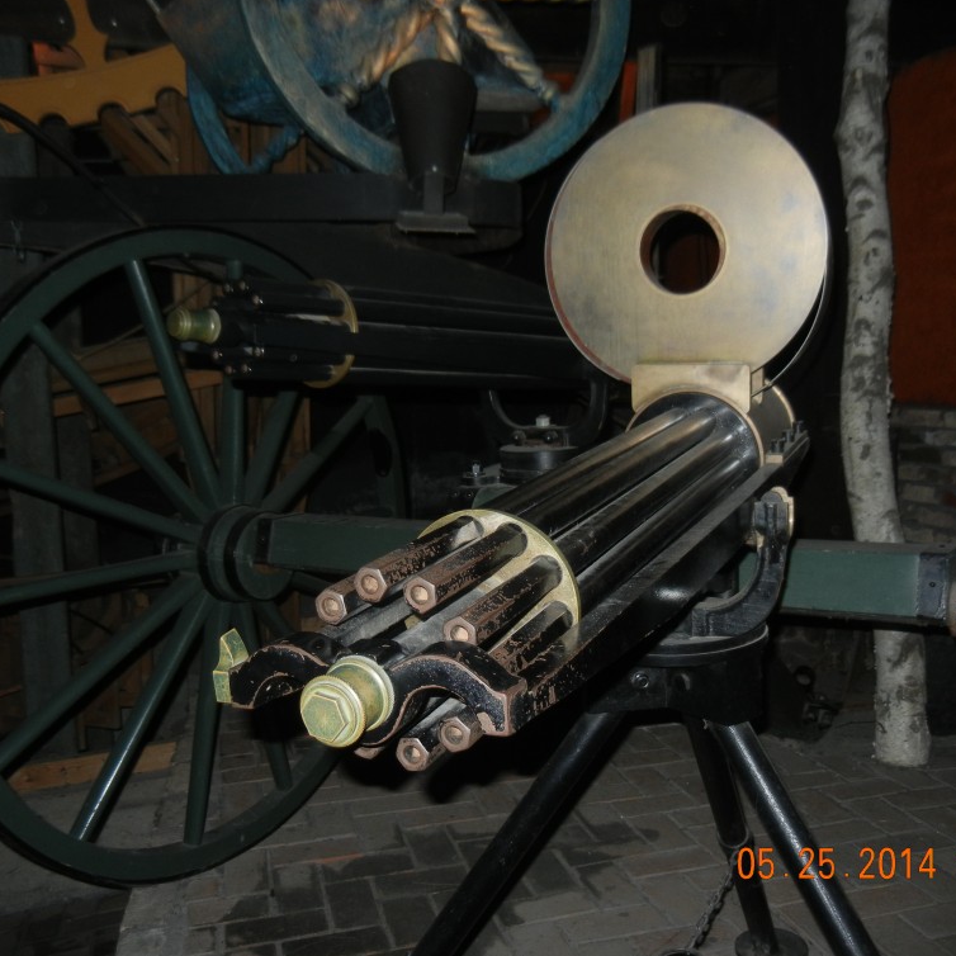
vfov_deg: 46.0
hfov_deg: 46.0
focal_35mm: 36
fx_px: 1125
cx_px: 487
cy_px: 478
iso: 200
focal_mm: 5.4
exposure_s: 1/30
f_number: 3.5
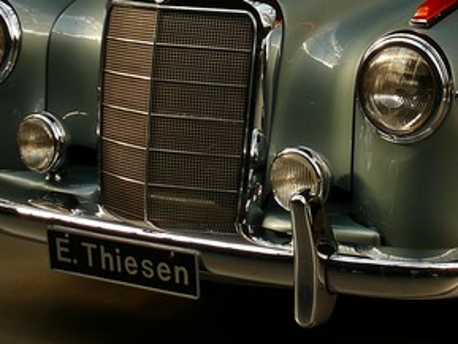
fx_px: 1681
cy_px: -73
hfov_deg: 15.0
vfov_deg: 11.4
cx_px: 559
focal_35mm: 127
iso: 100
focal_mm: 9.4
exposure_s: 1/125
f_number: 4
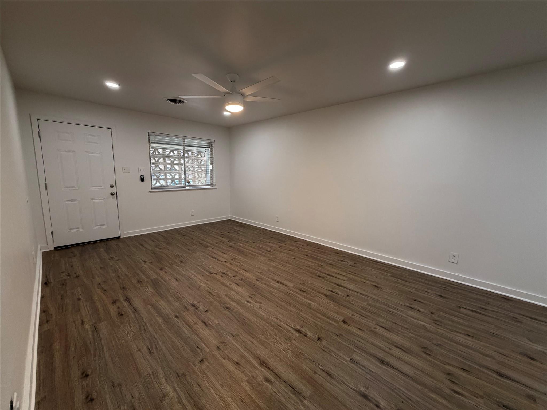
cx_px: 274
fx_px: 221
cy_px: 205
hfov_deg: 102.1
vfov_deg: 85.7
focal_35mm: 14
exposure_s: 1/120
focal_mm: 2.22
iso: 320
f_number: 2.2
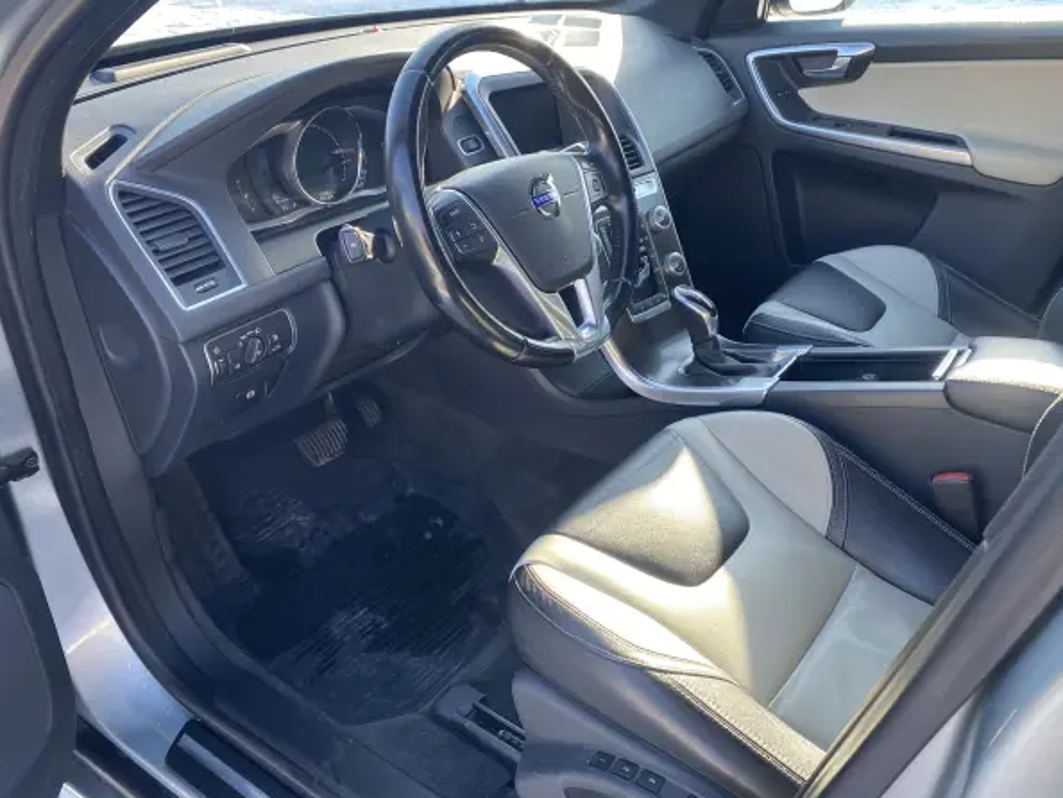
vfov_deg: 49.8
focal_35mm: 28
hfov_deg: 63.4
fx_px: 860
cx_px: 548
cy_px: 399
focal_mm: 4.25
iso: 40
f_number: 1.8
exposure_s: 1/122
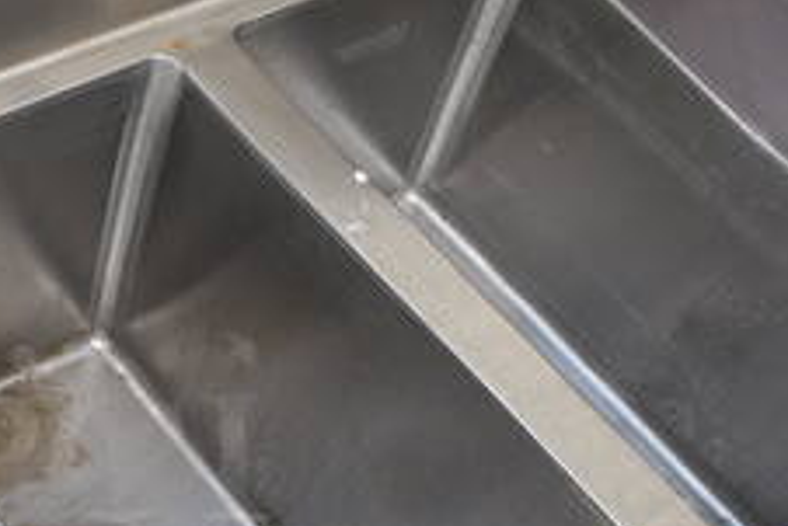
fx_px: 1599
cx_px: 94
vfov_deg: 18.5
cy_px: 453
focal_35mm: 73
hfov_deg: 26.8
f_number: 7.1
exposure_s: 1/250
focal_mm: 18
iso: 200
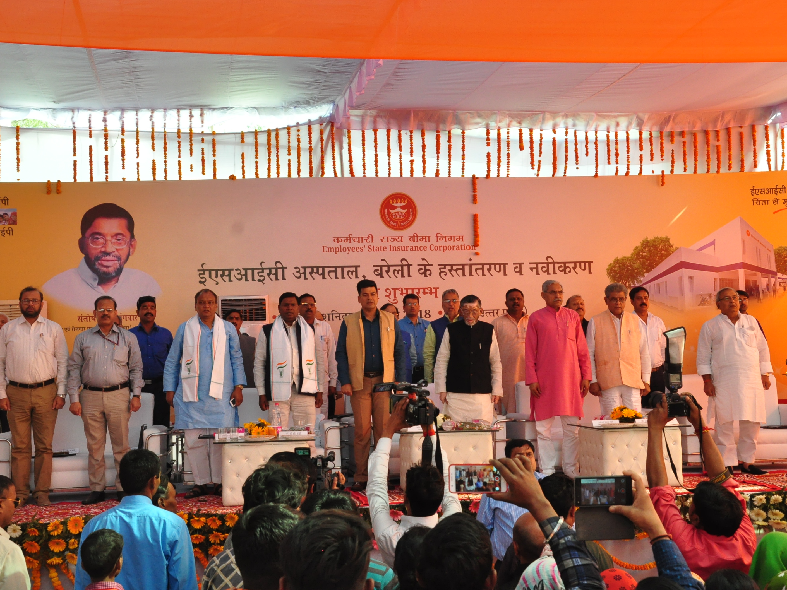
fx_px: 1046
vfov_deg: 31.5
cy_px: 293
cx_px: 388
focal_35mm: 46
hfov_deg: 41.2
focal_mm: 28
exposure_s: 1/125
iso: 1250
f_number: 9
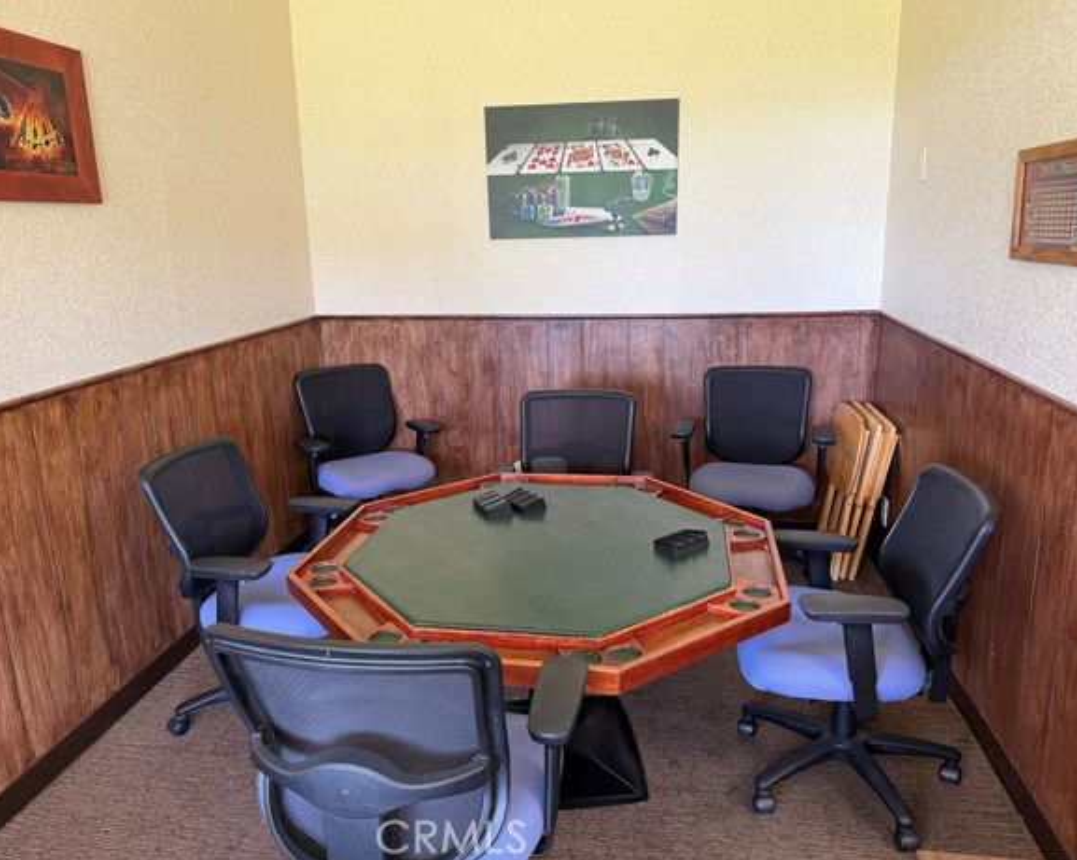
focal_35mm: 26
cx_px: 528
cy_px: 416
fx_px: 828
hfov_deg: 66.1
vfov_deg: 54.9
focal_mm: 6.76
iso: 160
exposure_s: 1/60
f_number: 1.78
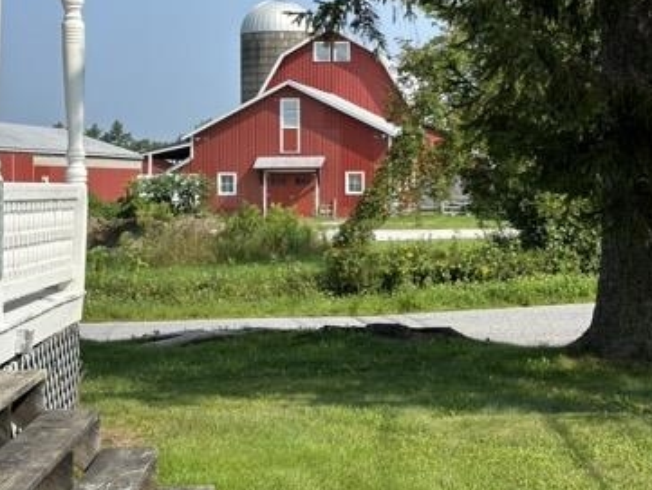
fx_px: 1602
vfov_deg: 17.2
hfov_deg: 23.0
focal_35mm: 85
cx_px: 345
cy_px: 101
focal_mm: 6.86
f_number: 1.78
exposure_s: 1/3058
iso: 64
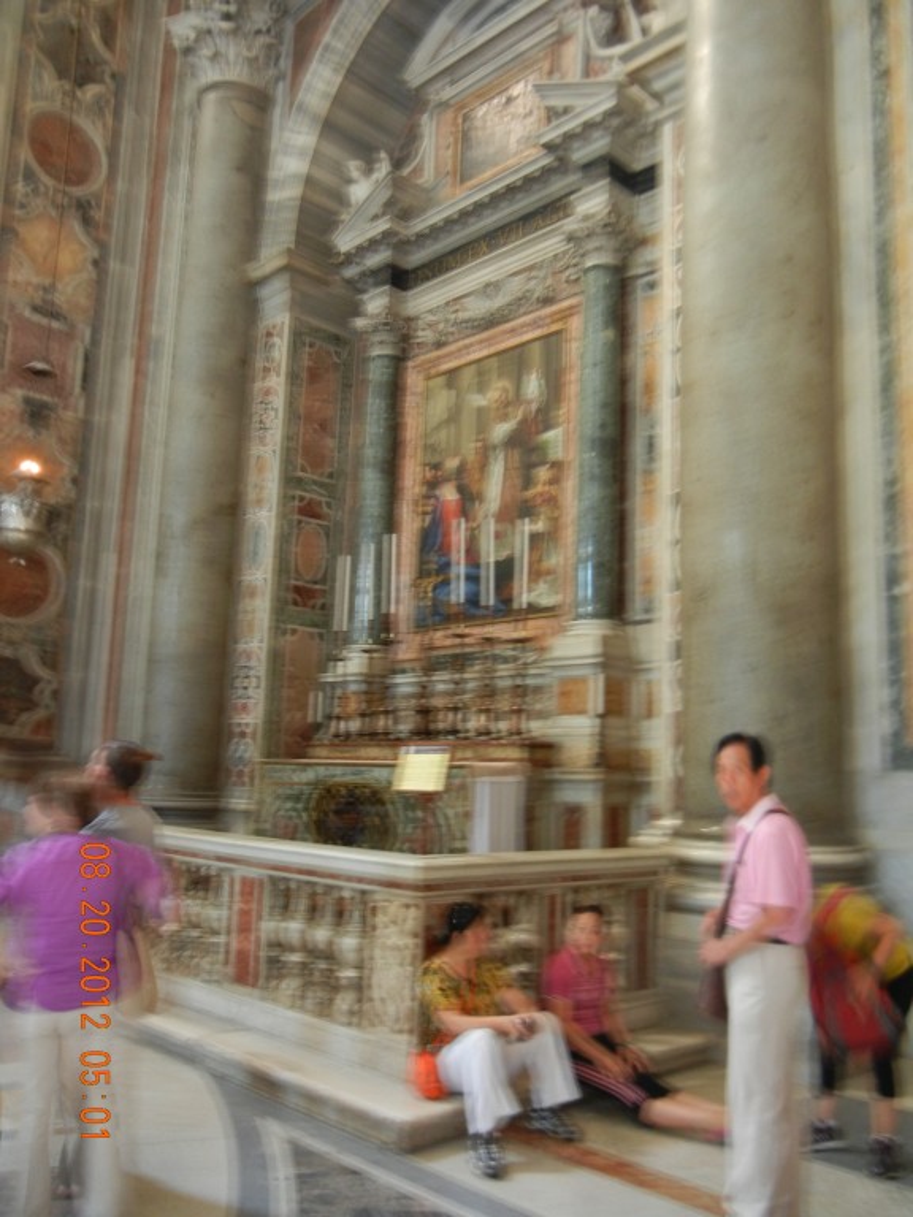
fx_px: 1055
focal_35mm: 30
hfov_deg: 46.8
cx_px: 456
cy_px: 608
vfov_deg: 60.0
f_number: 3.5
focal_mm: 5.4
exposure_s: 1
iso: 241
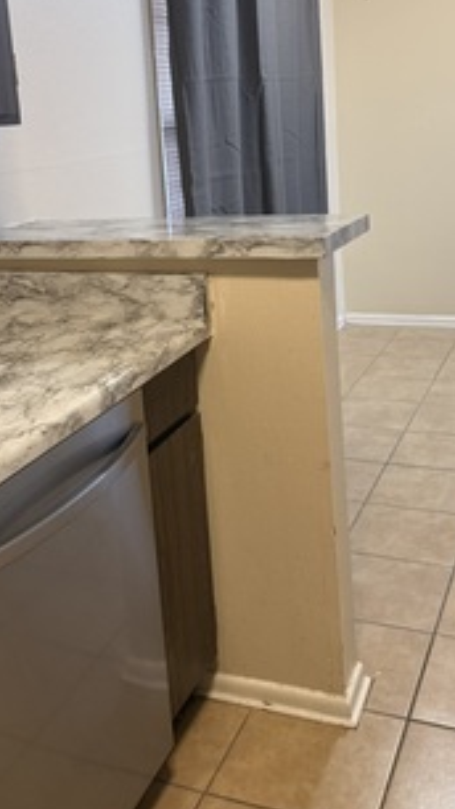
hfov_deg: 29.0
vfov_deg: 48.7
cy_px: 278
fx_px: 880
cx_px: 193
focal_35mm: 41
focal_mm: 6.76
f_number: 1.78
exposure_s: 1/60
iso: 250
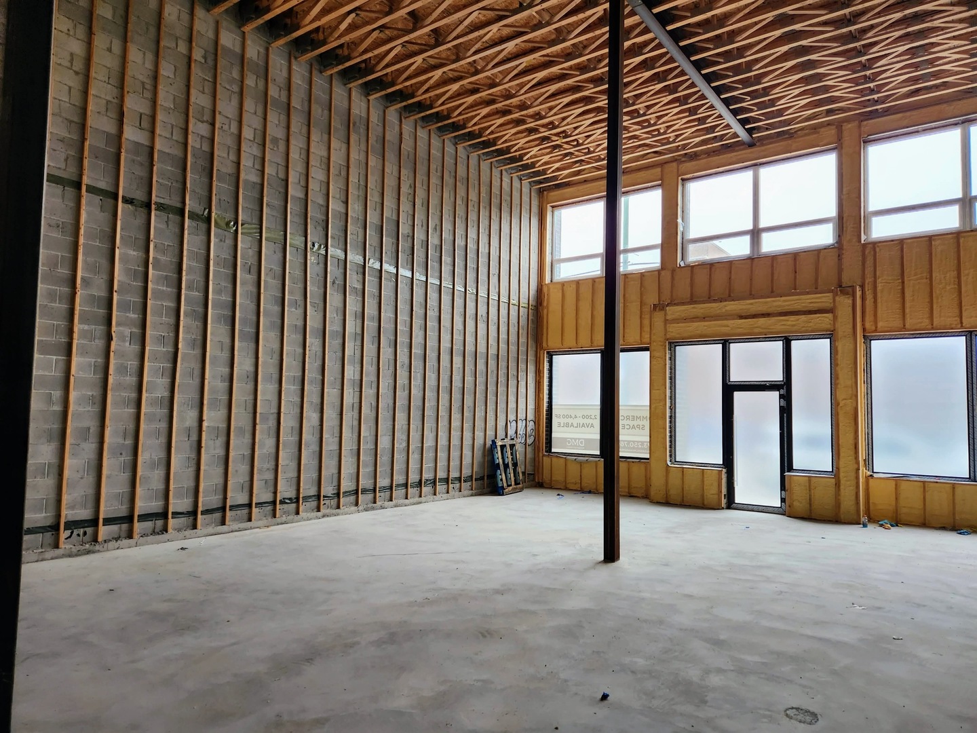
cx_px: 488
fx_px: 649
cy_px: 366
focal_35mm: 23
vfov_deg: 58.9
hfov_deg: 73.9
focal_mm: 5.4
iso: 100
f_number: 1.8
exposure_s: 1/180
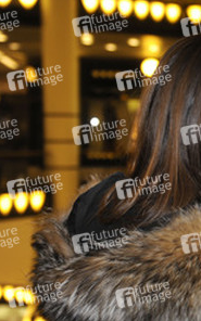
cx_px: 223
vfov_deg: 16.8
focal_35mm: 124
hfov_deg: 10.4
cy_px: 159
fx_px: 1087
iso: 1250
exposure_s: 1/40
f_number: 5.6
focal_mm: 80
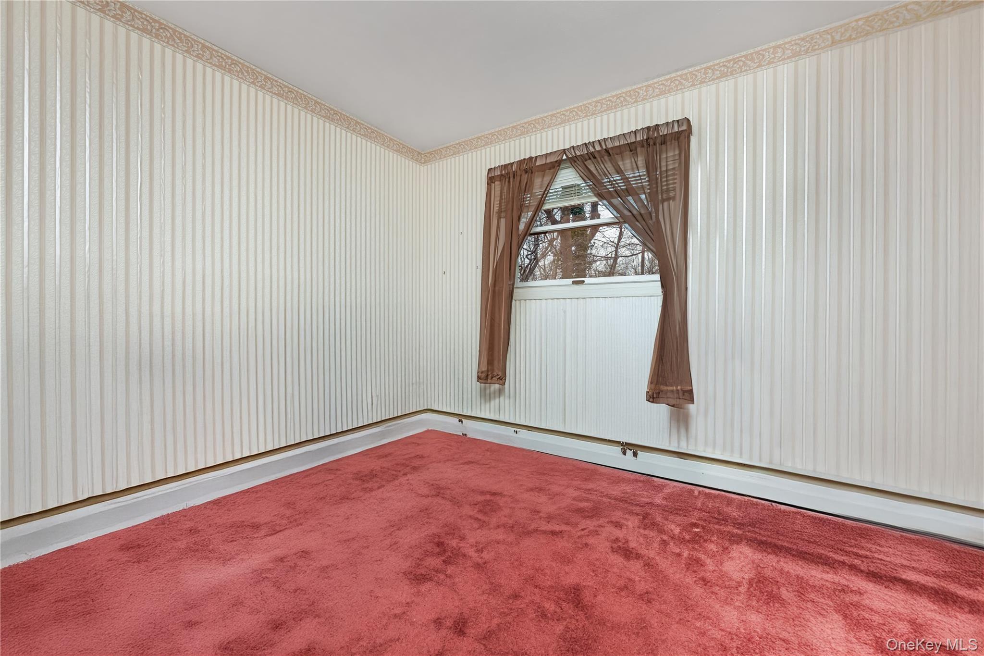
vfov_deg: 81.2
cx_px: 492
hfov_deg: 104.3
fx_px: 383
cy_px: 328
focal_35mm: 14
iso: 320
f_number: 5.6
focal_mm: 14
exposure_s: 1/200
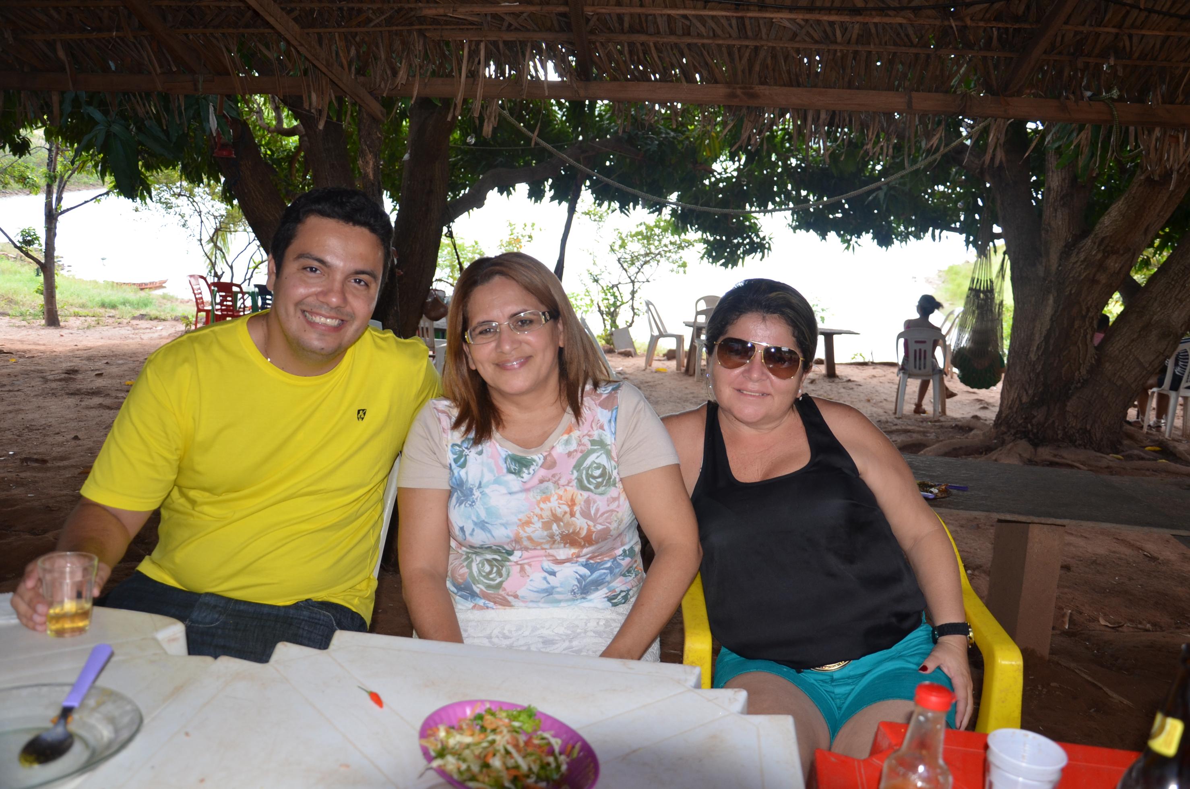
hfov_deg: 59.6
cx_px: 595
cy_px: 394
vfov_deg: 41.5
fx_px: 1039
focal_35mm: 32
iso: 360
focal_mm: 21
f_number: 3.8
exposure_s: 1/125
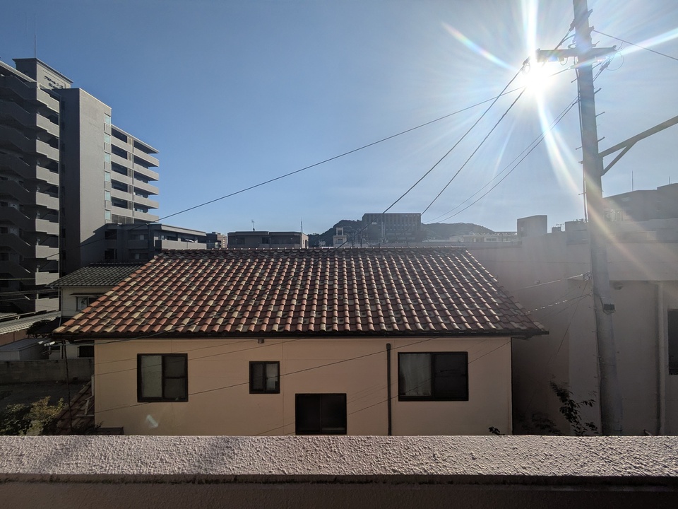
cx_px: 339
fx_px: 274
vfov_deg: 85.7
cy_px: 254
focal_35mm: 14
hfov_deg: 102.1
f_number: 2.2
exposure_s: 1/9615
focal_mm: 1.83
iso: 53
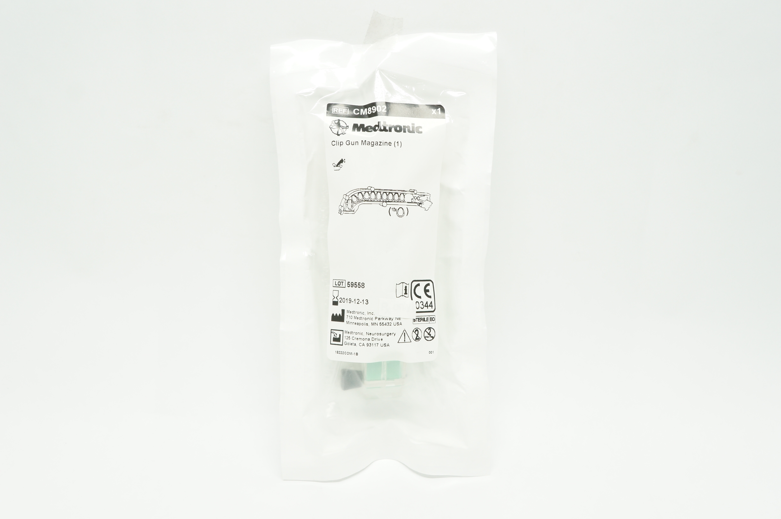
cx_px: 390
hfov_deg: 48.0
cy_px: 260
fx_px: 878
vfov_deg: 32.9
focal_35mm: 40
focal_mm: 27
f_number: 6.3
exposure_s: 1/40
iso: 400
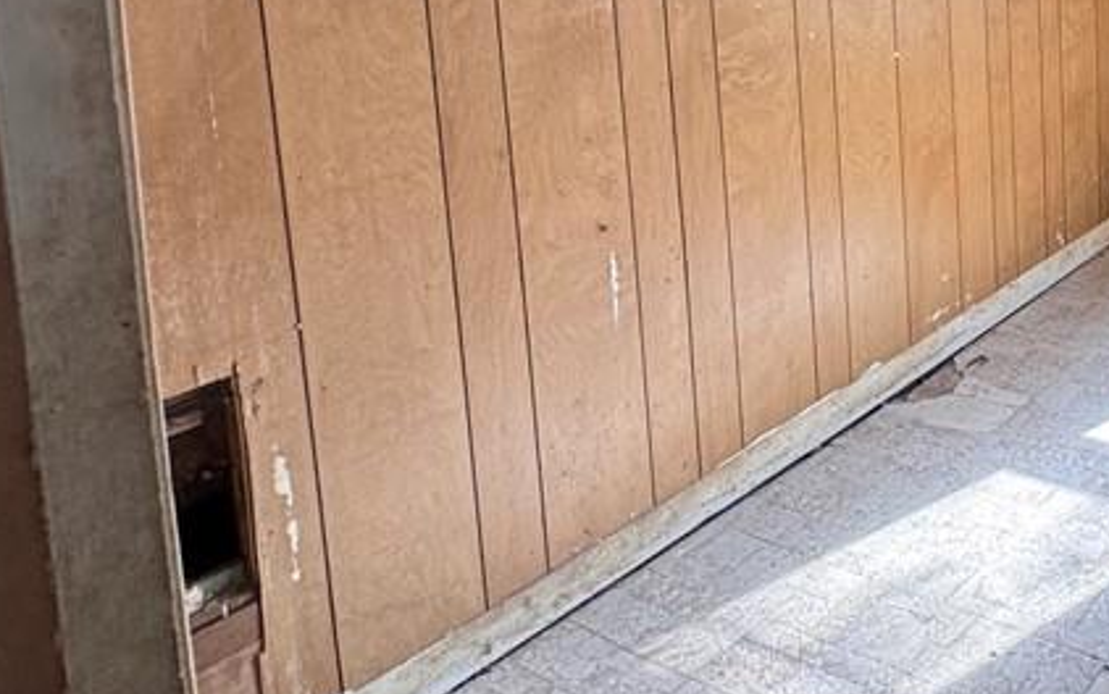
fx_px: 1088
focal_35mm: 36
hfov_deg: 41.0
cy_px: -34
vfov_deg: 32.0
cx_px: 1269
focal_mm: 2.22
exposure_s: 1/99
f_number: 2.2
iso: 200
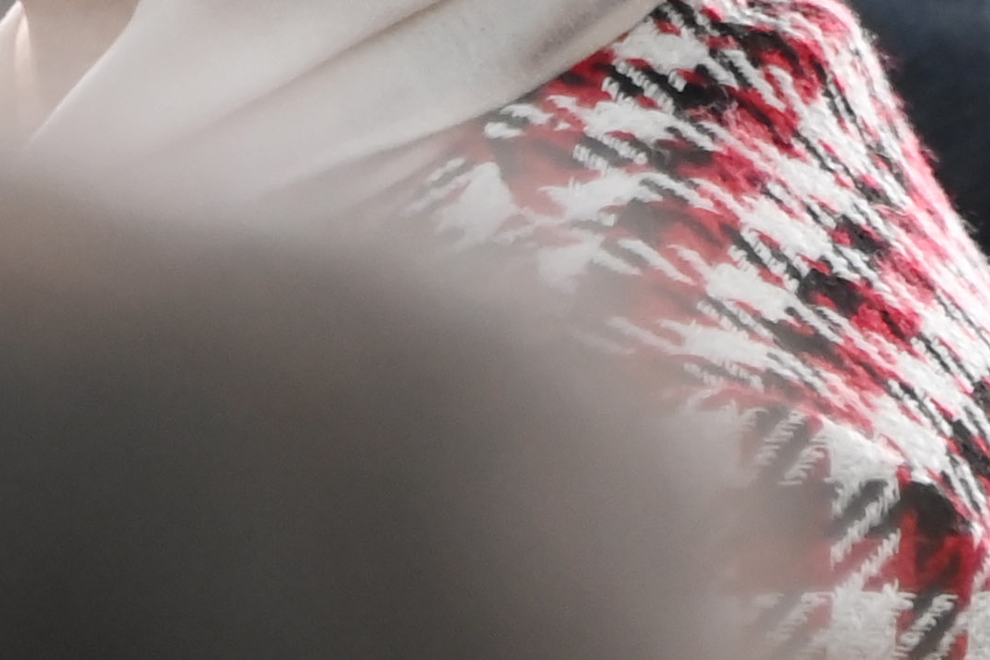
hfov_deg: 1.3
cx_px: -189
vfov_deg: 0.9
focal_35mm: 1568
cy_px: -394
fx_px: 43117
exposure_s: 1/250
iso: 3200
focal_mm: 300
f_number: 5.6
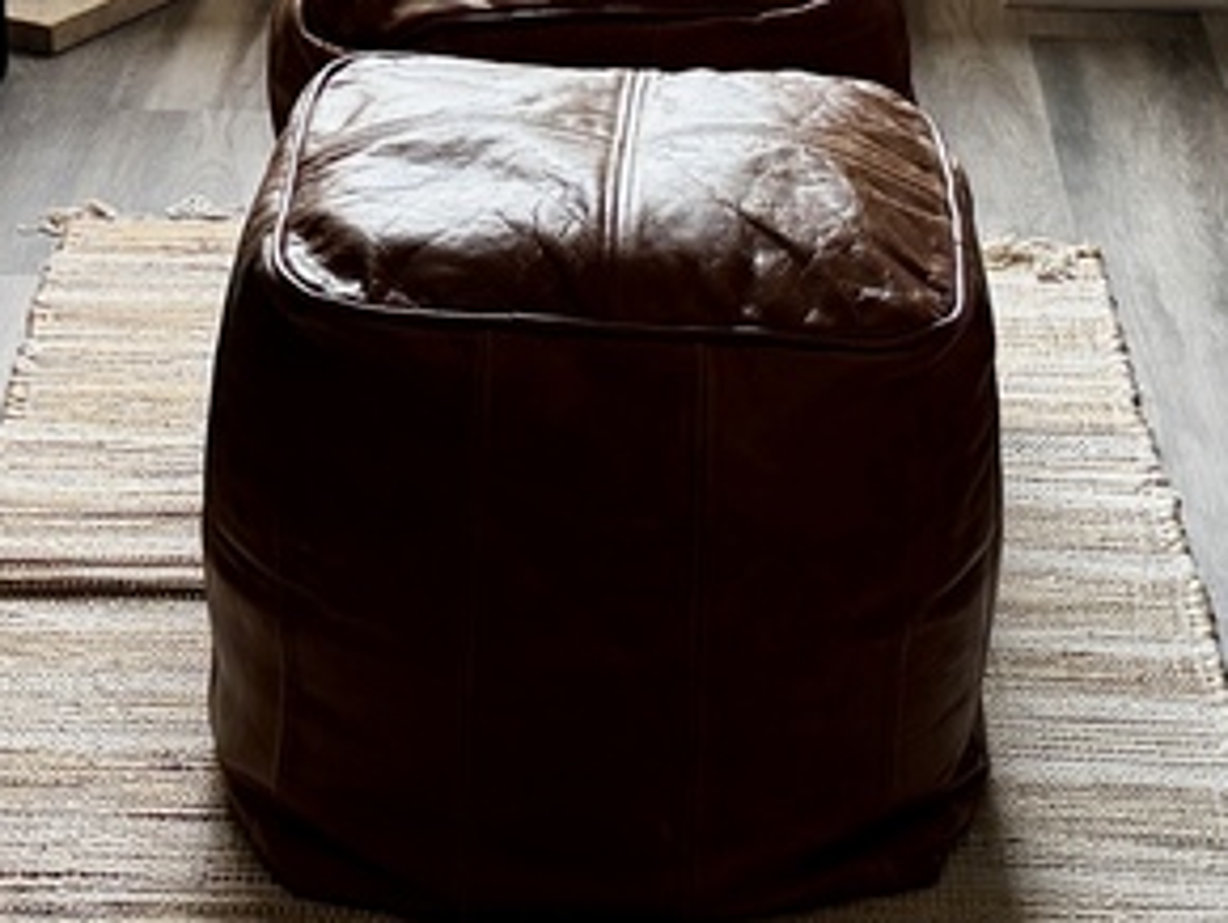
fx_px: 4225
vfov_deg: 11.8
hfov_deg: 16.5
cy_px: -517
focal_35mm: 119
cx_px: 390
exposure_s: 1/120
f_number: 1.78
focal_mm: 6.76
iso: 100
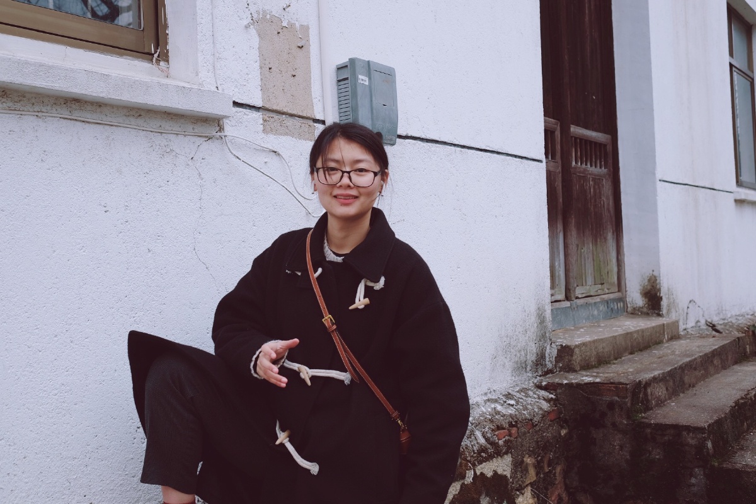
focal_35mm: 35
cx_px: 378
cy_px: 252
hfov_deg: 54.4
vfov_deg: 37.9
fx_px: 735
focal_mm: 23
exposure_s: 1/150
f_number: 3.6
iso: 100
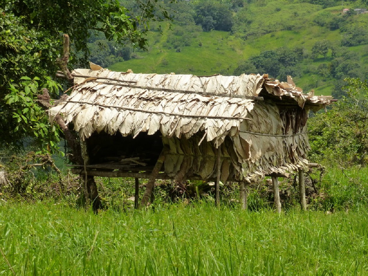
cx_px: 184
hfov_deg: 11.8
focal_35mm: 168
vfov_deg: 8.8
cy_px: 138
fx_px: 1786
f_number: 6.3
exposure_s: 1/500
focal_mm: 30.1
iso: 160
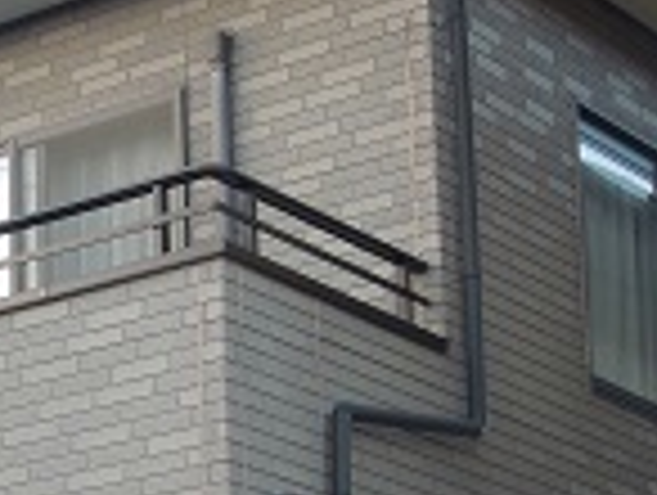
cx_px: -158
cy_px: 610
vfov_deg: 10.0
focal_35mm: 147
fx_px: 2795
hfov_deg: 13.0
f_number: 3.9
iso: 110
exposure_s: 1/50
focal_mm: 7.8
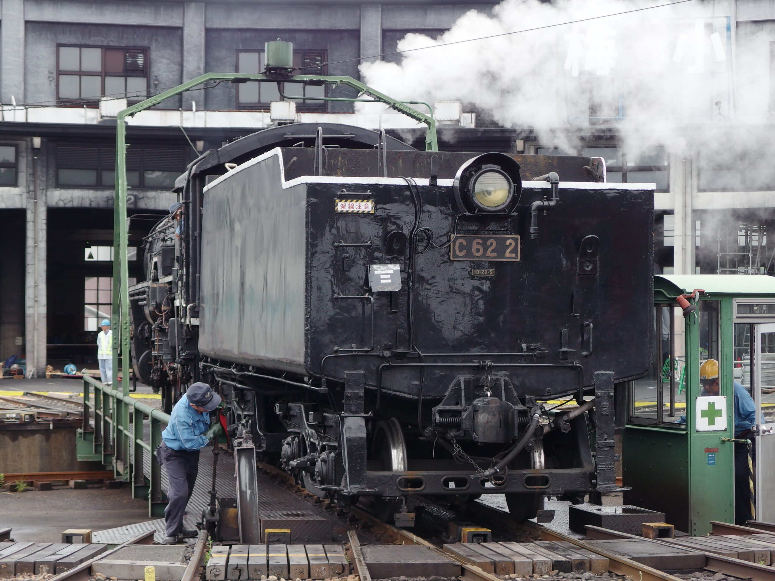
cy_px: 290
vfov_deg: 17.4
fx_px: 1903
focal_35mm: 85
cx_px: 388
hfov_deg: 23.0
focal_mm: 18.2
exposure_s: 1/320
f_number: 2.8
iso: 200
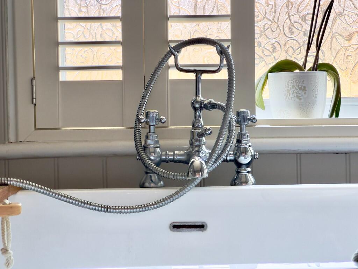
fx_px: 796
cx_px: 179
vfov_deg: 19.1
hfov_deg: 25.3
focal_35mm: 77
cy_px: 134
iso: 64
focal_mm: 9
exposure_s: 1/99
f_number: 2.8
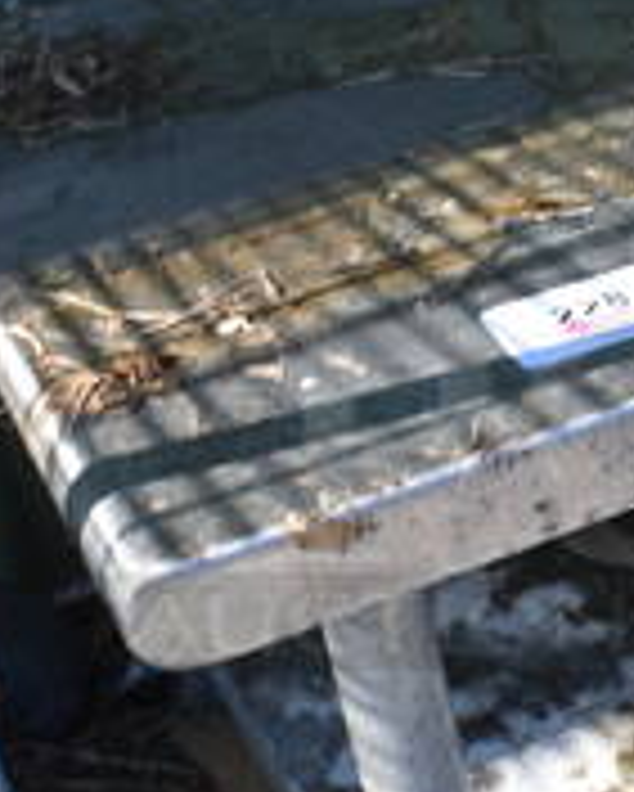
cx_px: 598
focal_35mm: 88
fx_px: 2062
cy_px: 432
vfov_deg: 21.7
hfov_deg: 17.2
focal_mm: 18
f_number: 6.3
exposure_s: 1/250
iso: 200
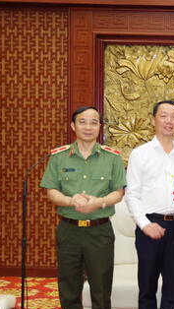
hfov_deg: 13.8
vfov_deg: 25.3
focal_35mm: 84
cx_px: 238
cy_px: 181
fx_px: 688
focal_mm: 28
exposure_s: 1/60
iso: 1600
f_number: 4
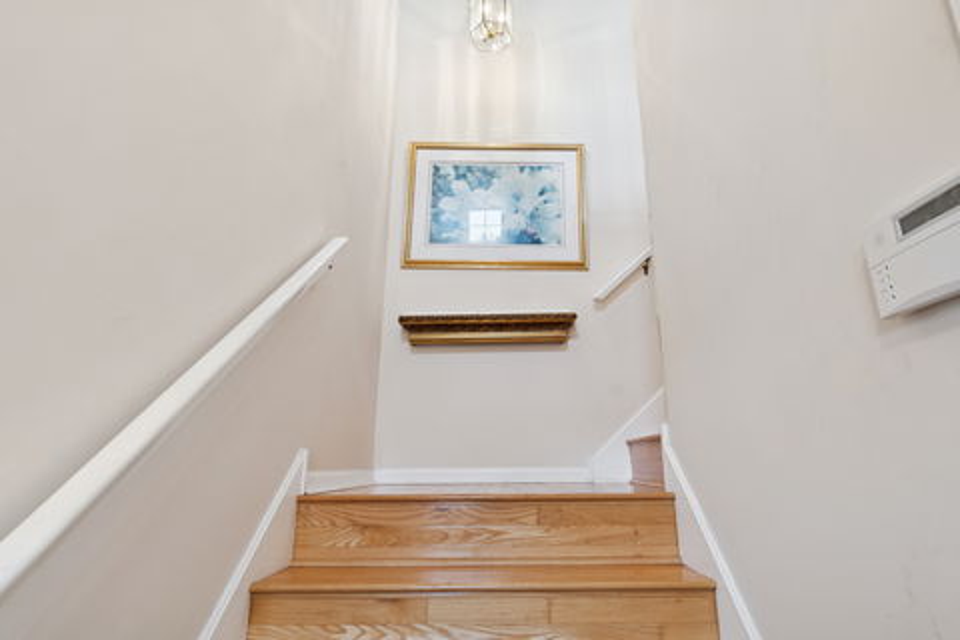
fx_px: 480
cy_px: 320
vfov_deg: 67.4
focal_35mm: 18
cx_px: 480
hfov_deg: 90.0
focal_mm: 12
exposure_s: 1/10
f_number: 8
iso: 250
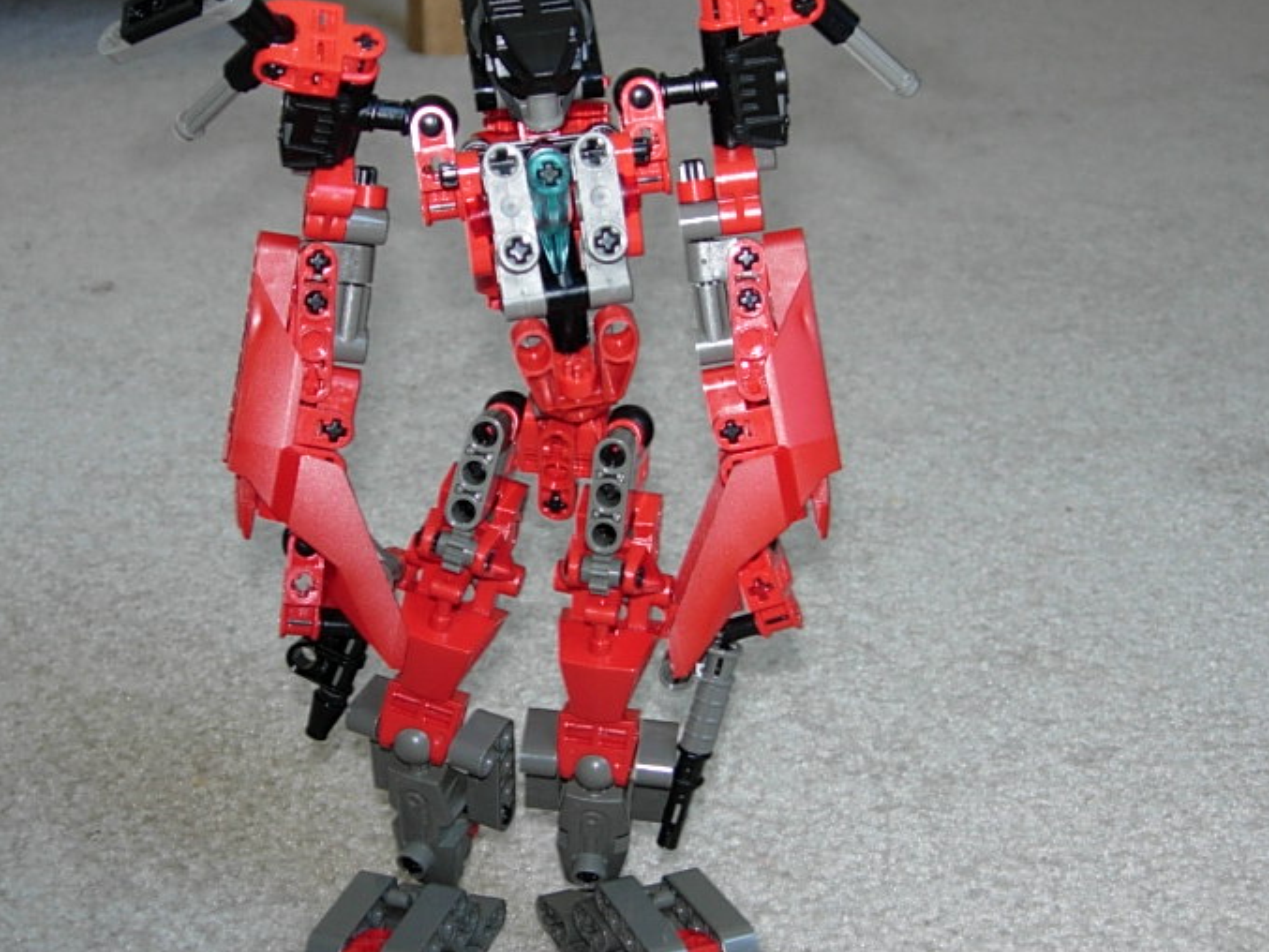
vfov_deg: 23.6
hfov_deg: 31.1
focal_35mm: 62
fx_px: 2273
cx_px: 538
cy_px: 534
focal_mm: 8.5
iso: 79
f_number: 2.9
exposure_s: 1/35.9
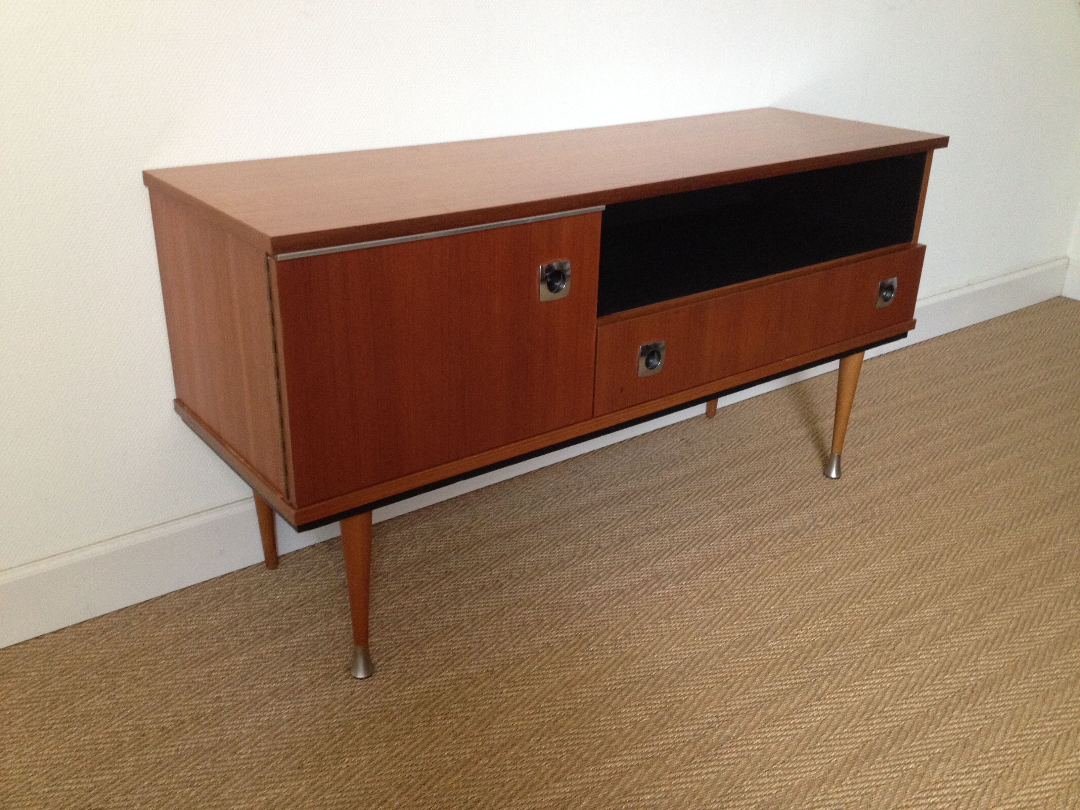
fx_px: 1092
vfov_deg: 40.7
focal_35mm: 35
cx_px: 540
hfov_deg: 52.6
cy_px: 405
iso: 200
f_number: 2.4
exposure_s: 1/20
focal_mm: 4.28
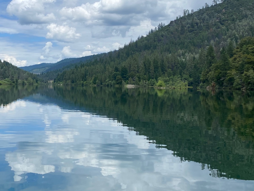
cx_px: 54
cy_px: 91
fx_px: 337
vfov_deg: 31.5
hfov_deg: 39.7
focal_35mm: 46
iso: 32
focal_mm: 4.25
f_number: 1.8
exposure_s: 1/3984
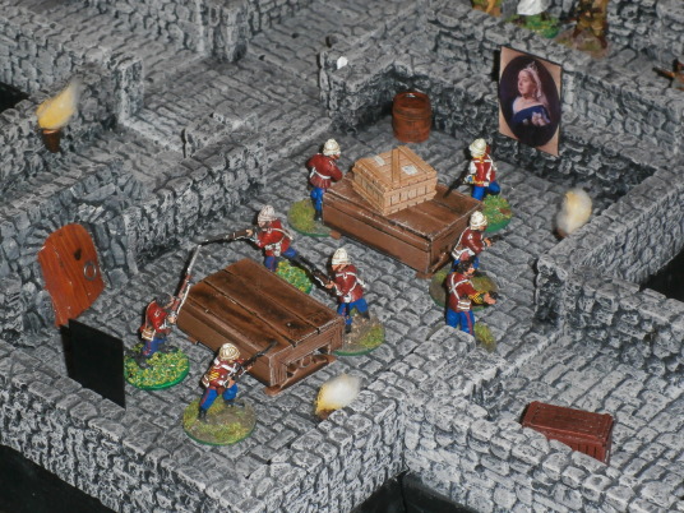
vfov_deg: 13.3
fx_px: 2193
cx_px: 342
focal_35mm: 111
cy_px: 256
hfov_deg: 17.7
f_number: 5.8
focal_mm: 19.6
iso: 200
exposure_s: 1/100
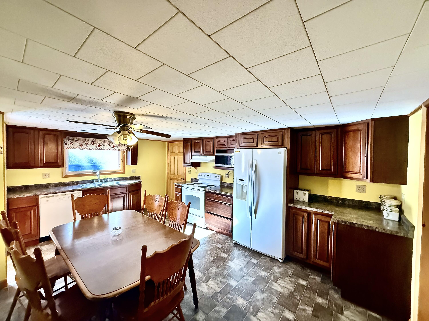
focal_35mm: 14
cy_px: 160
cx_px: 214
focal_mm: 2.22
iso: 1000
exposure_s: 1/40
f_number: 2.2
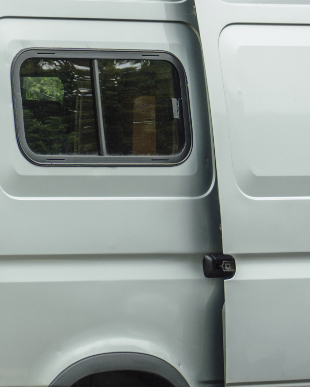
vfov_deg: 5.5
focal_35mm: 354
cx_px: -251
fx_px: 4059
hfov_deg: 4.3
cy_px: 174
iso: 125
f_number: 5
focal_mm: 54
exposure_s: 1/200
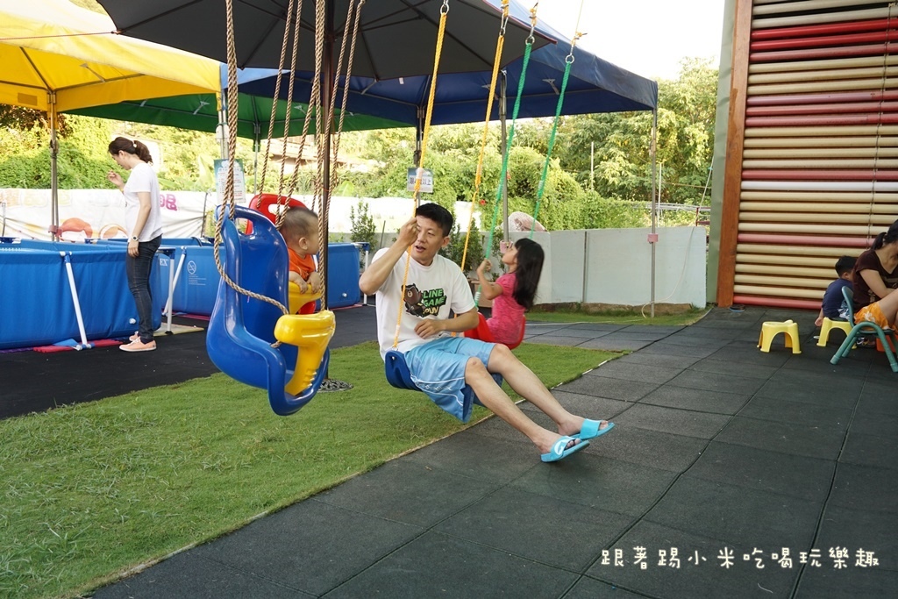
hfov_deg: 61.9
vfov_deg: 43.6
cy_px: 300
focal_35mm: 30
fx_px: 748
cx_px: 449
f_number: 4
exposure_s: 1/160
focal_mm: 20
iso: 400
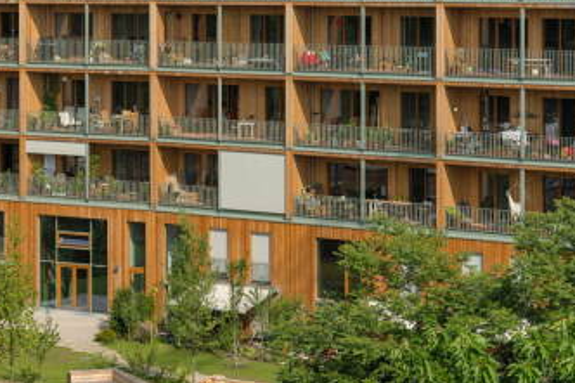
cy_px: 43
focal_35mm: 112
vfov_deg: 12.1
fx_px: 1788
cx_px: 81
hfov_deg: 18.0
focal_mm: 62
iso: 200
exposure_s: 1/500
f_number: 11
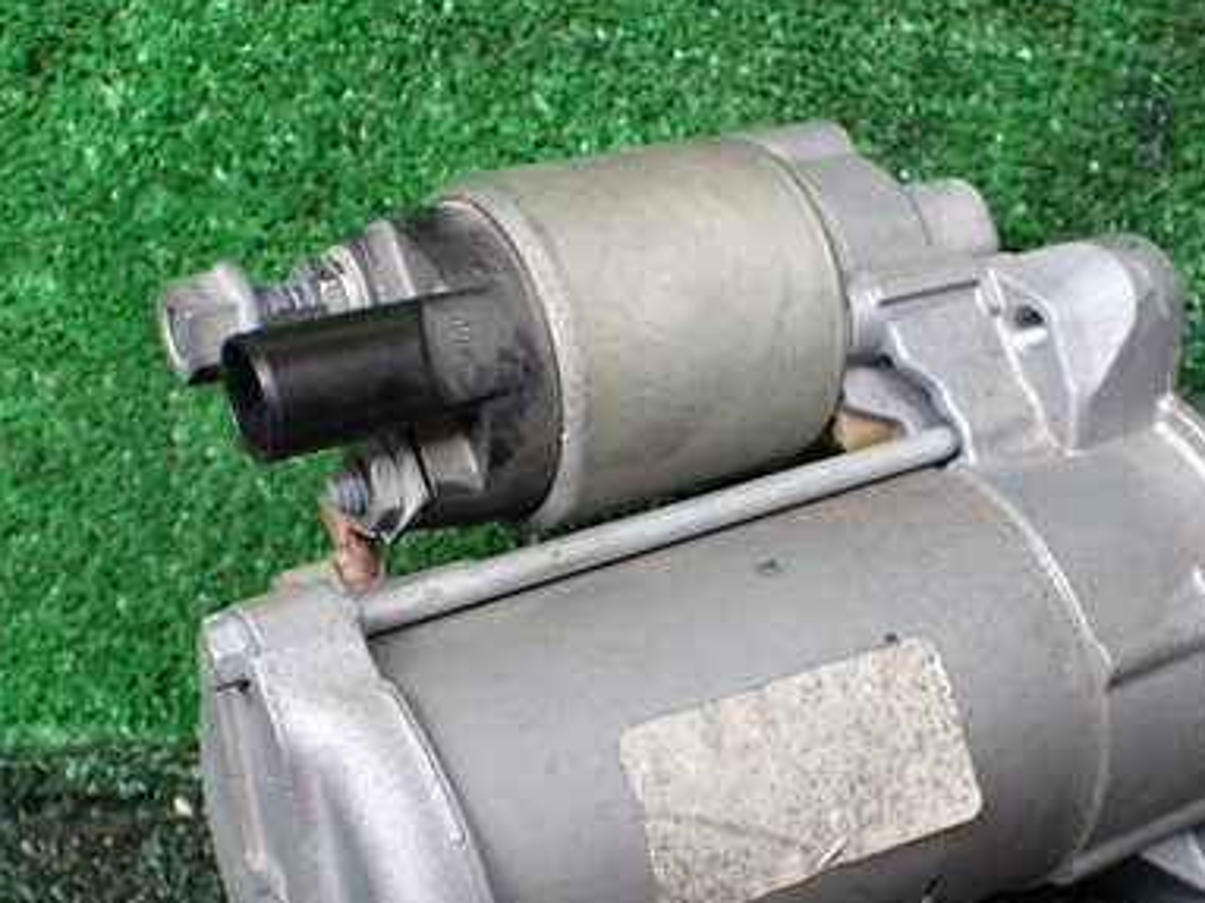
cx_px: 708
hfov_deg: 40.3
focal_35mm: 47
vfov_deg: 30.7
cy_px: 576
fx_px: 1636
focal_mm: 5.4
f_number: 2.3
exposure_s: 1/125
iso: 500
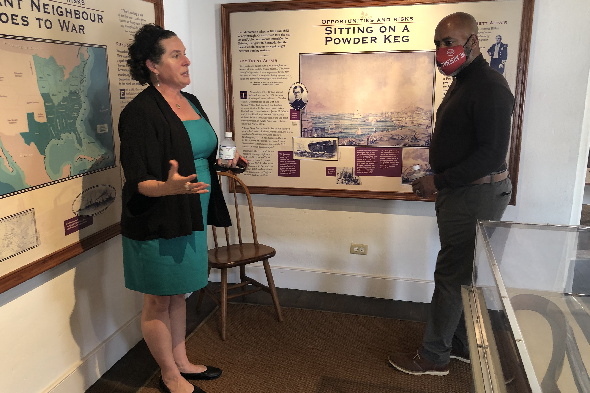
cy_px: 192
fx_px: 492
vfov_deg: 43.6
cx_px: 292
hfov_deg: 61.9
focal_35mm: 30
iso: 40
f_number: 1.8
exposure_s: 1/24
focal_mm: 3.99
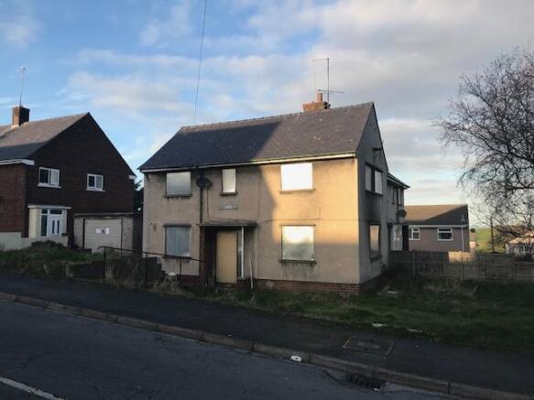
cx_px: 267
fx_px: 432
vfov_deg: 49.7
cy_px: 200
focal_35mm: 28
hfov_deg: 63.5
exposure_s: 1/818
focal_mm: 3.99
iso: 20
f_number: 1.8
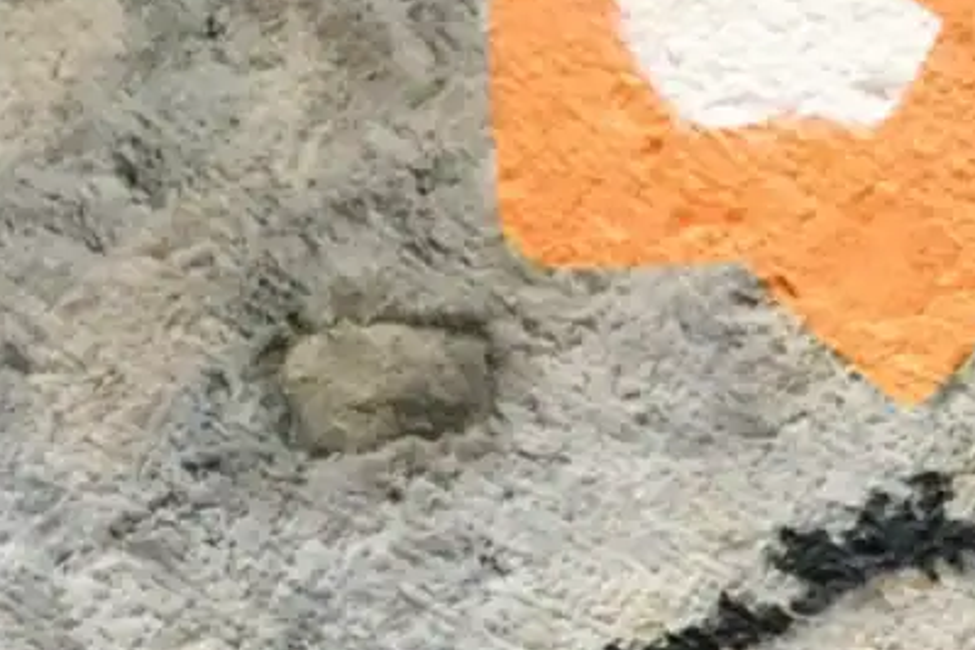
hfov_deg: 20.4
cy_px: 941
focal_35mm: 97
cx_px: 977
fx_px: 2627
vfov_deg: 13.4
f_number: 2.4
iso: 250
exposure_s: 1/15
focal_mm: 3.3
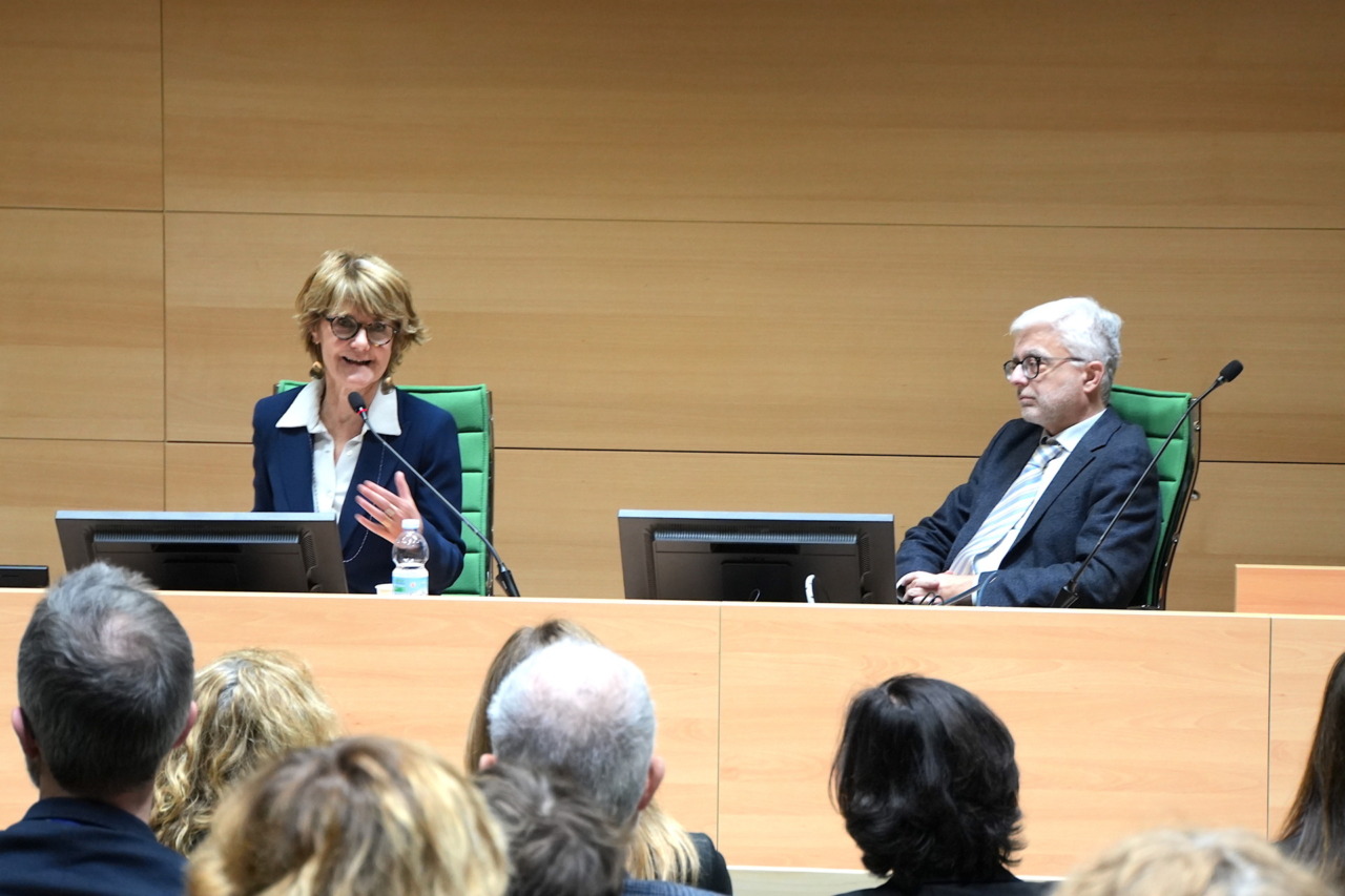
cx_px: 672
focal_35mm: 118
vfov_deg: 11.6
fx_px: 4408
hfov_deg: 17.3
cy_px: 448
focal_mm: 79
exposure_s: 1/50
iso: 2000
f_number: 6.3
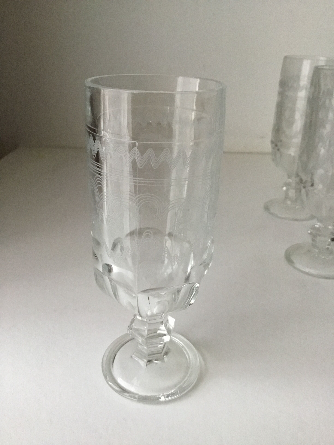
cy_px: 222
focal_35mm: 31
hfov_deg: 45.4
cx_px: 167
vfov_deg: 58.4
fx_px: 399
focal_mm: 3.3
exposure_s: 1/33
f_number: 2.4
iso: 200
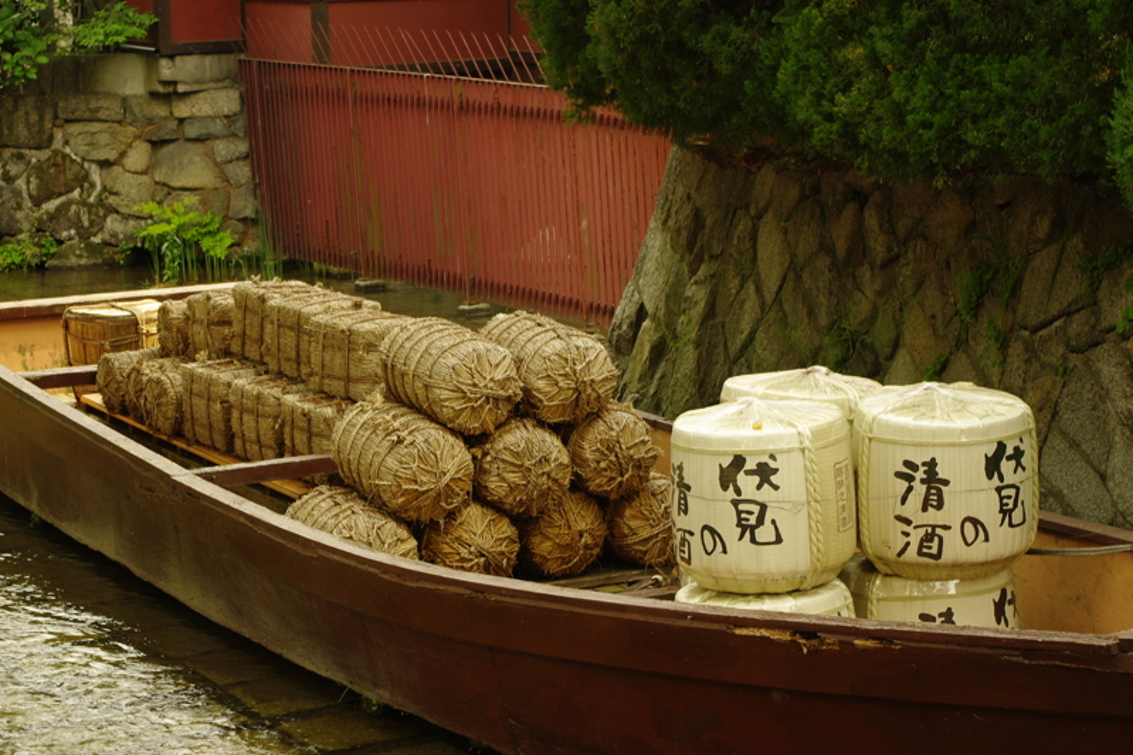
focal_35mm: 105
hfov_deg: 19.5
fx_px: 3303
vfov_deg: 13.0
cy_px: 343
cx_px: 501
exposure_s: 1/60
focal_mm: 55
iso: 200
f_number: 5.6
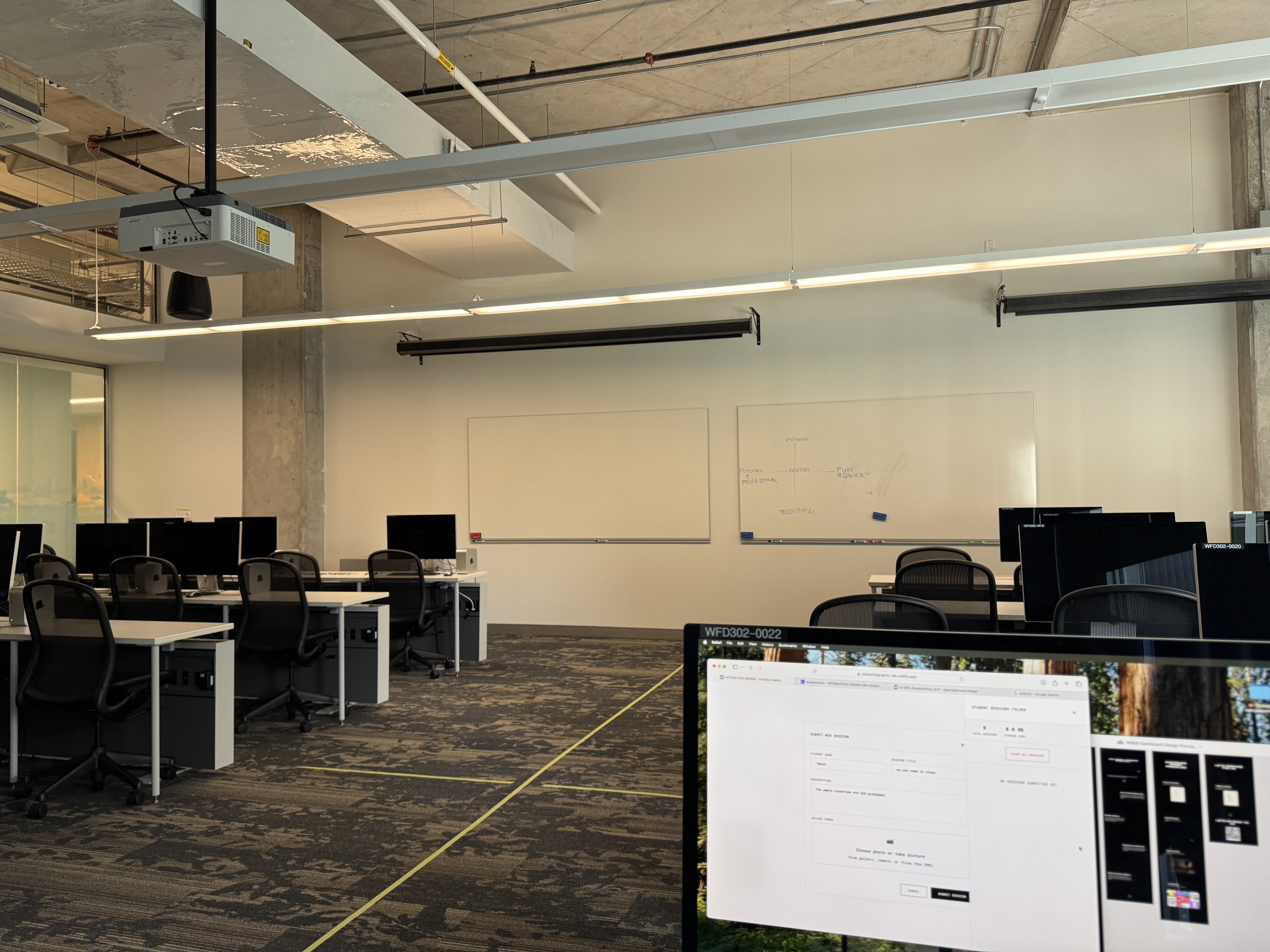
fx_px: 881
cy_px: 476
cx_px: 635
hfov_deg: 71.6
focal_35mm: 24
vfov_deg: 56.8
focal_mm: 6.76
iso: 200
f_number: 1.78
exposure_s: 1/75
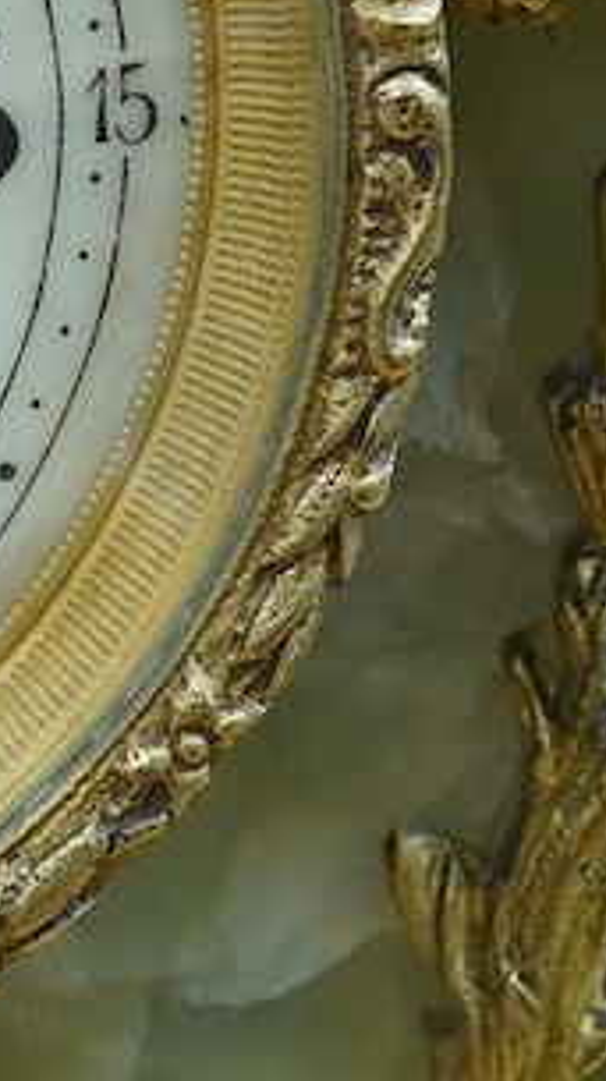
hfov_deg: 6.8
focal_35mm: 174
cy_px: -82
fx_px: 4983
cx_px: -548
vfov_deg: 12.2
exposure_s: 1/100
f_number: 11
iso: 2500
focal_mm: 30
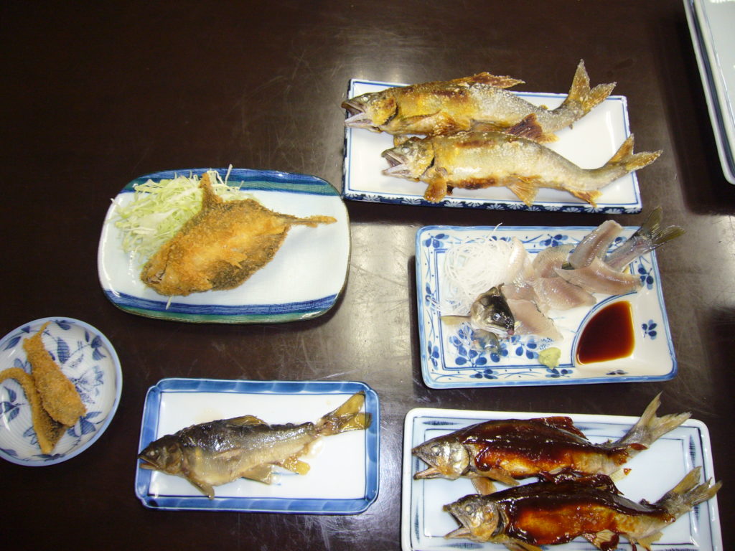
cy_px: 276
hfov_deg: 63.4
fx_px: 595
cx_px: 368
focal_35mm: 28
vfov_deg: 49.7
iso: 100
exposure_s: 1/30
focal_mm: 4.6
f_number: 2.8
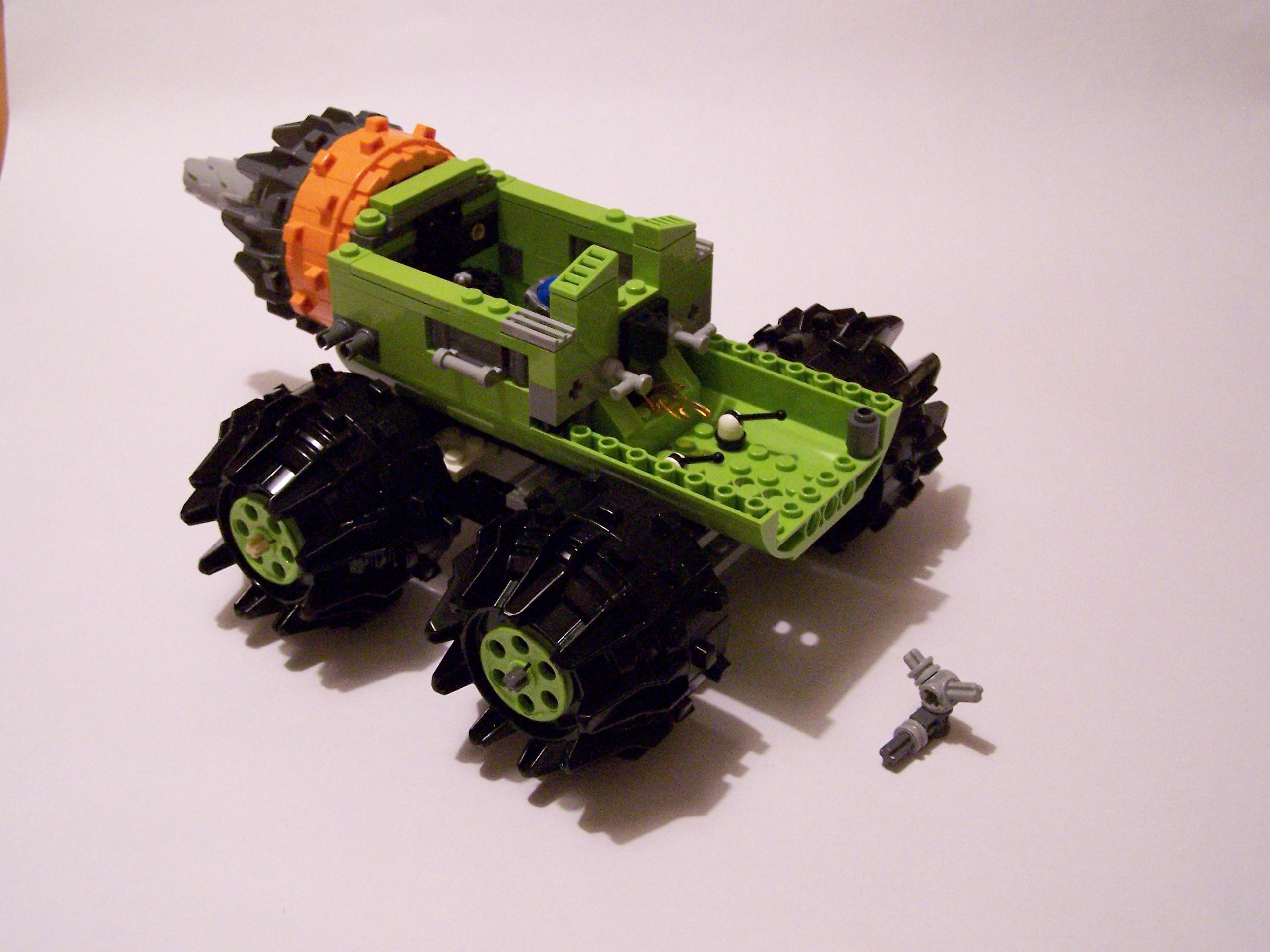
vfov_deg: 33.6
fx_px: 1578
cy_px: 476
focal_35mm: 43
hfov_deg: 43.9
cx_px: 635
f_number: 2.9
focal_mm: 7.1
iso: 400
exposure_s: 1/20
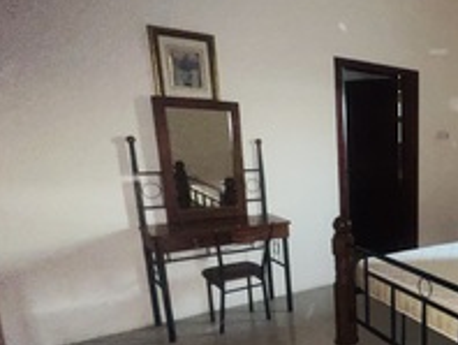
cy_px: 242
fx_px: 397
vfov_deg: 45.8
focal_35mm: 30
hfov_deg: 47.8
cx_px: 473
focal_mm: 1.57
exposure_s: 1/34
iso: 64
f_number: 1.8
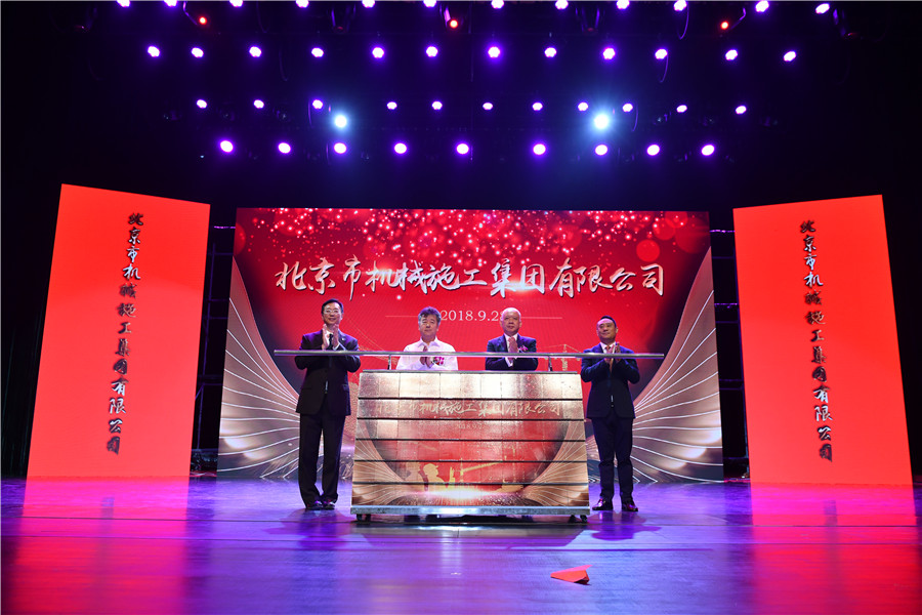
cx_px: 461
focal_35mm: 29
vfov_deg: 45.0
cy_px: 308
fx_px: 743
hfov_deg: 63.7
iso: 800
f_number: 5
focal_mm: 29
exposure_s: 1/125
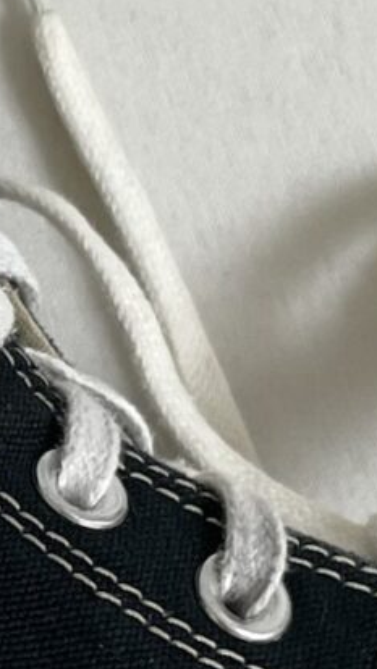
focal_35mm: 175
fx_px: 3109
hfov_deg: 6.6
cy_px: 141
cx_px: -481
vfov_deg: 12.3
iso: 80
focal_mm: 4.2
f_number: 1.6
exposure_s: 1/121
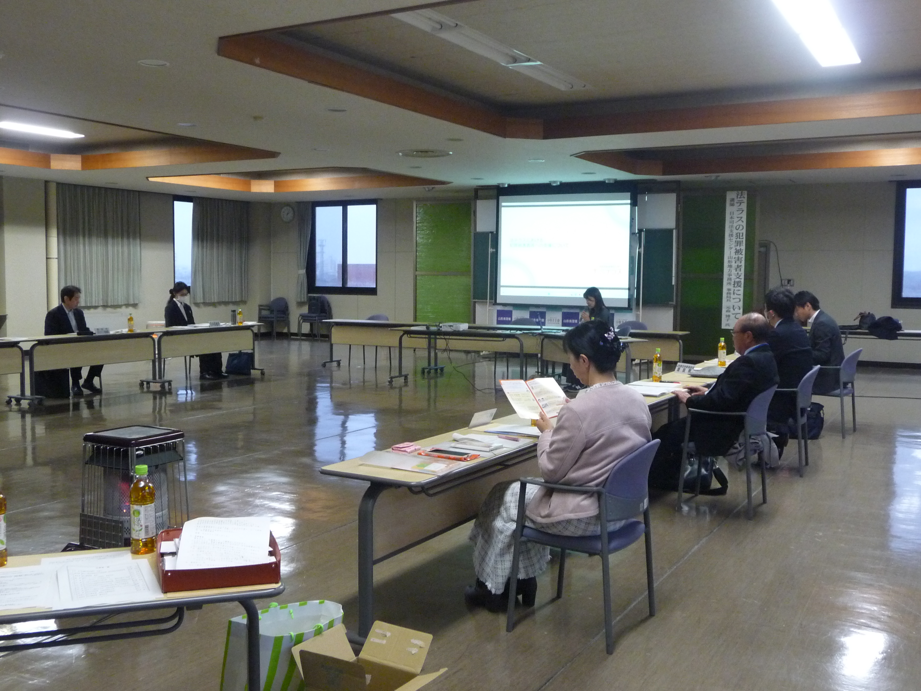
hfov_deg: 51.4
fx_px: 958
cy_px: 346
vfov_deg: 39.7
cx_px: 460
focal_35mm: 36
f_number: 3.7
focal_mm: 6
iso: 400
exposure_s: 1/20
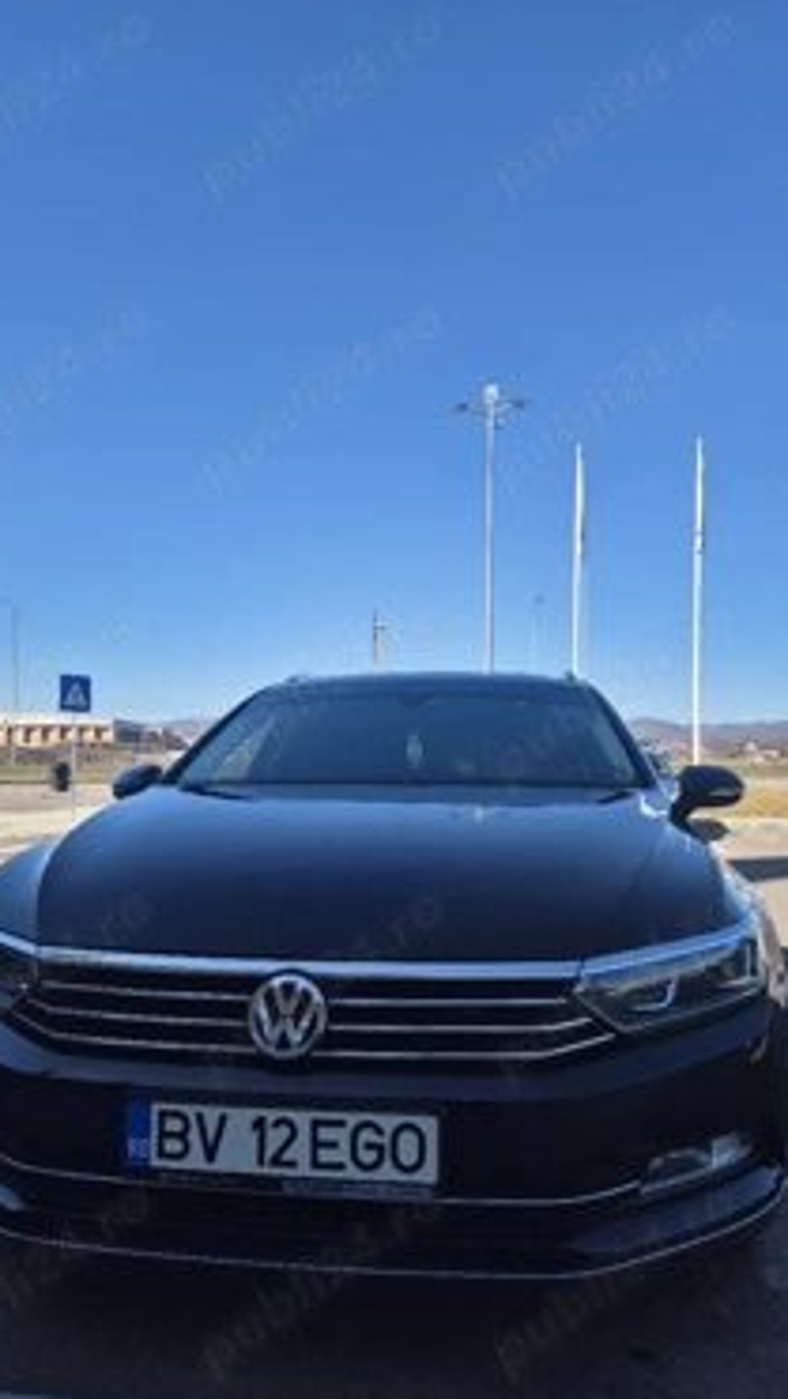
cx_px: 396
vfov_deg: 69.8
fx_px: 1002
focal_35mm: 27
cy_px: 735
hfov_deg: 42.9
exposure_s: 1/1250
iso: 25
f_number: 1.8
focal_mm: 5.4
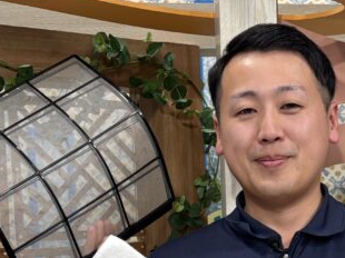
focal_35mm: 86
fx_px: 856
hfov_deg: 22.5
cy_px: 274
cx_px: 272
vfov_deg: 16.7
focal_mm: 5.96
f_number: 1.6
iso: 125
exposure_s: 1/120
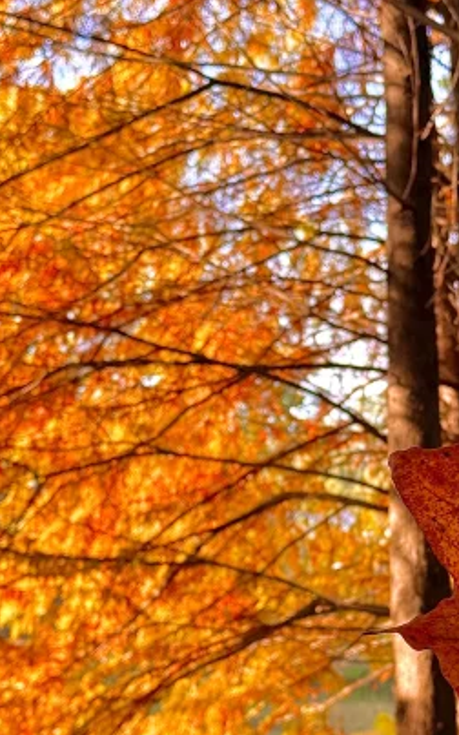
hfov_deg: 14.3
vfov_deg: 22.7
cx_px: 384
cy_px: 460
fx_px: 1821
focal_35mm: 91
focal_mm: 6.76
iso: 100
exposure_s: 1/294
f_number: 1.78
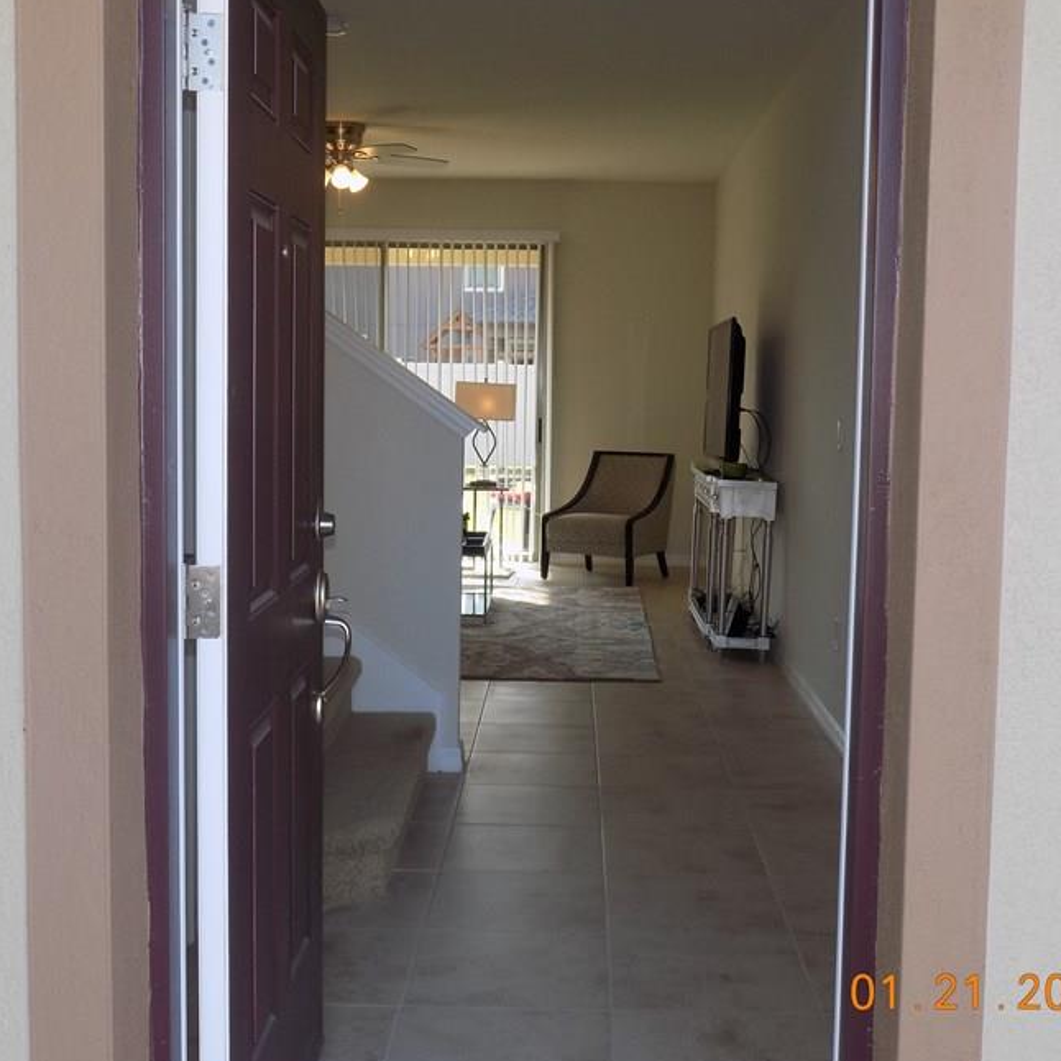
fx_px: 1456
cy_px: 508
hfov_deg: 40.0
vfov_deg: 40.0
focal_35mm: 42
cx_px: 535
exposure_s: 1/80
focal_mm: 5.3
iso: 80
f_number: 3.3
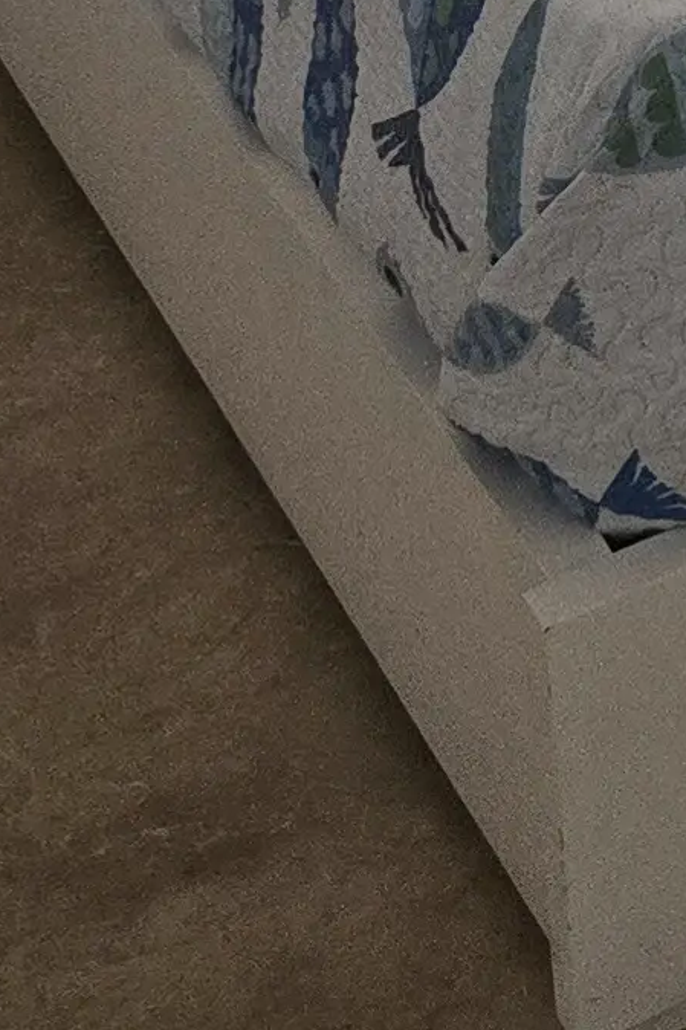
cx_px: 1953
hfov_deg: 8.4
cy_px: -1385
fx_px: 4061
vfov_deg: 11.9
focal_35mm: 142
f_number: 1.7
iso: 200
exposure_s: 1/180
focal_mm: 6.3
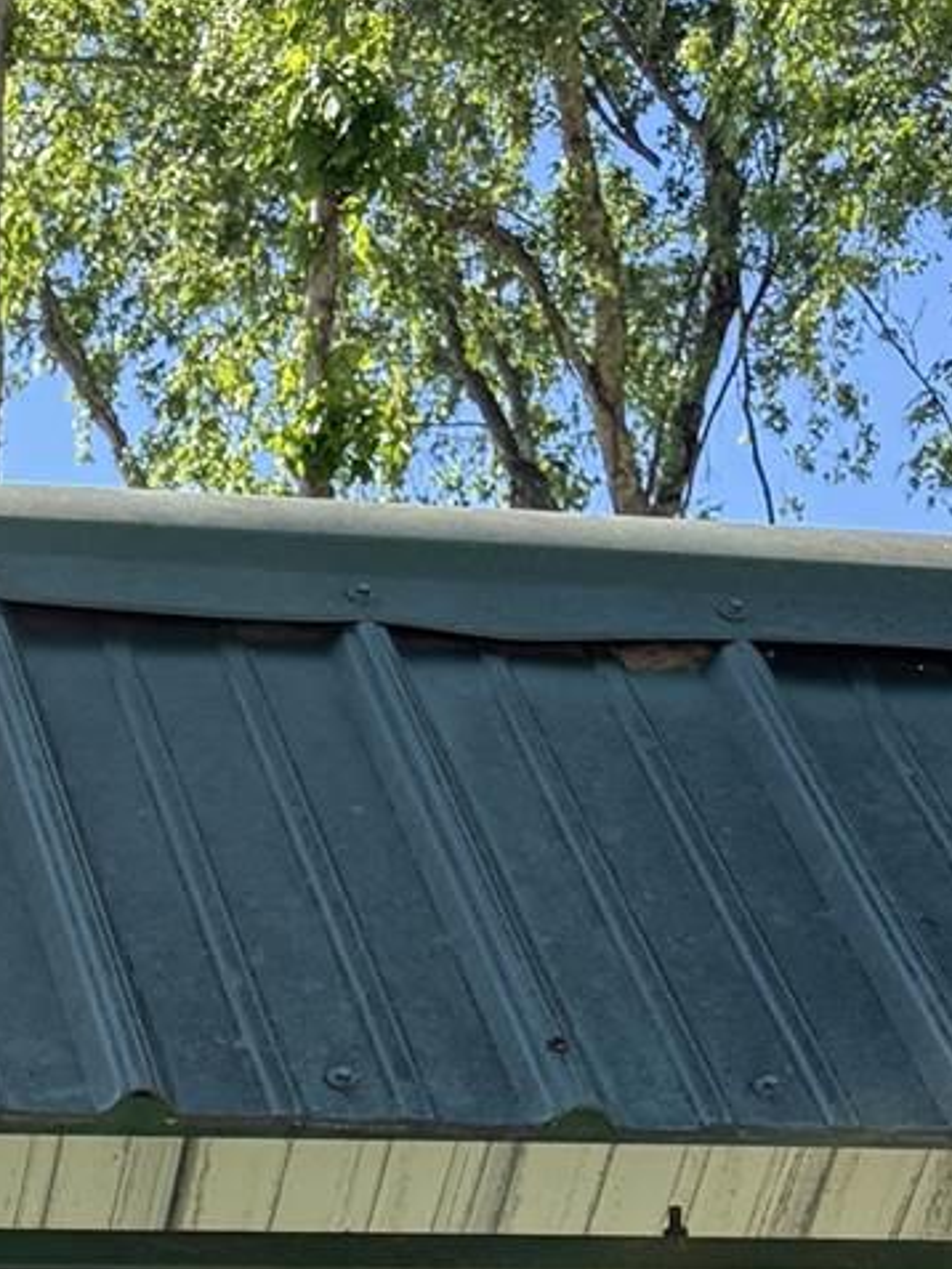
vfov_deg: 14.3
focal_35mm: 116
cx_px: -439
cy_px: 2487
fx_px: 4252
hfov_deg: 12.2
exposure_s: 1/1689
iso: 100
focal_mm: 6.76
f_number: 1.78
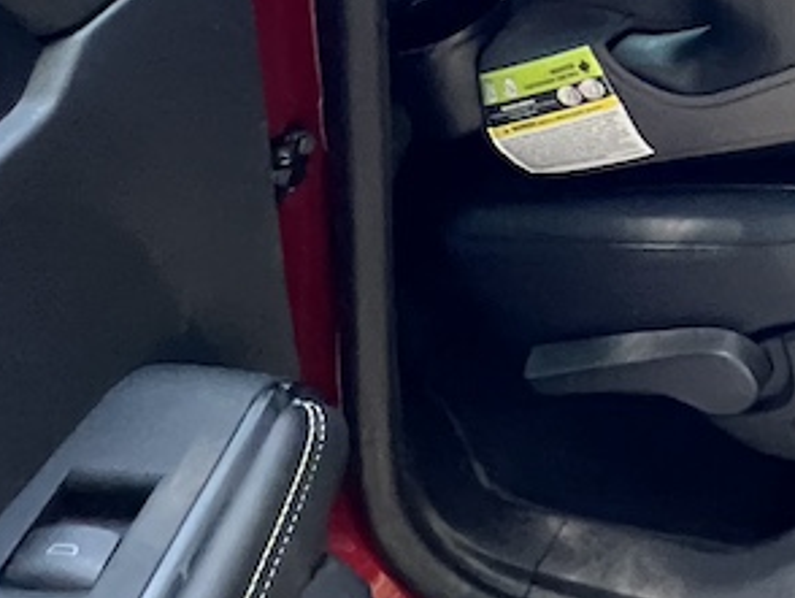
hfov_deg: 29.5
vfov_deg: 23.0
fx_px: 1218
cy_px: -268
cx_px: 1019
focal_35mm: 53
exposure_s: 1/60
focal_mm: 1.57
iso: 500
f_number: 1.8
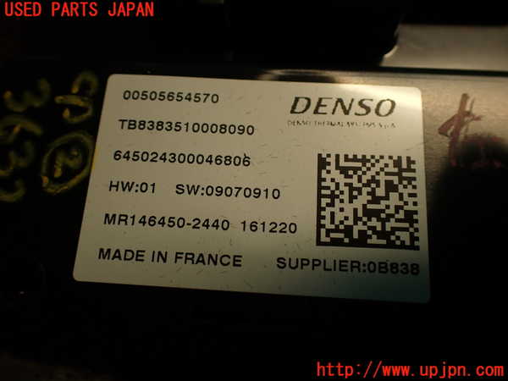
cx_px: 254
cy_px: 190
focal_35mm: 30
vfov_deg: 46.8
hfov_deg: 60.0
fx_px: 440
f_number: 2.3
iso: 125
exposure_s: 1/60
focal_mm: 5.4
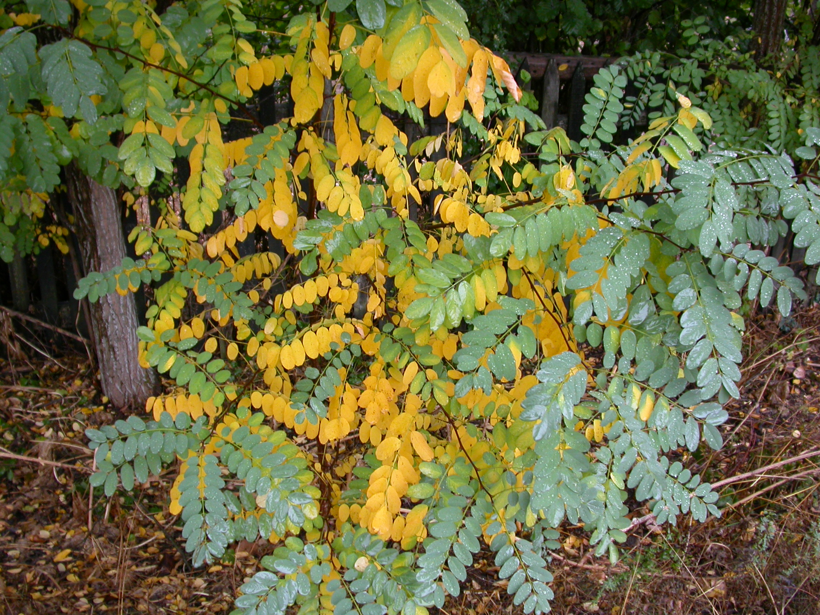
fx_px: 900
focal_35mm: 38
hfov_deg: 49.0
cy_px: 308
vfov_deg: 37.7
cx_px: 410
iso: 100
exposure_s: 1/37.2
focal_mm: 7.85
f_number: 2.6
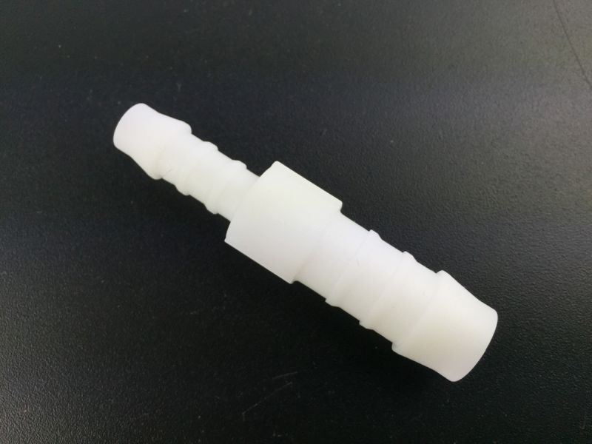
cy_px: 222
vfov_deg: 48.2
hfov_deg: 61.7
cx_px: 296
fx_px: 496
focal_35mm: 29
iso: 32
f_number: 2.2
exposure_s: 1/380
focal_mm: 4.15
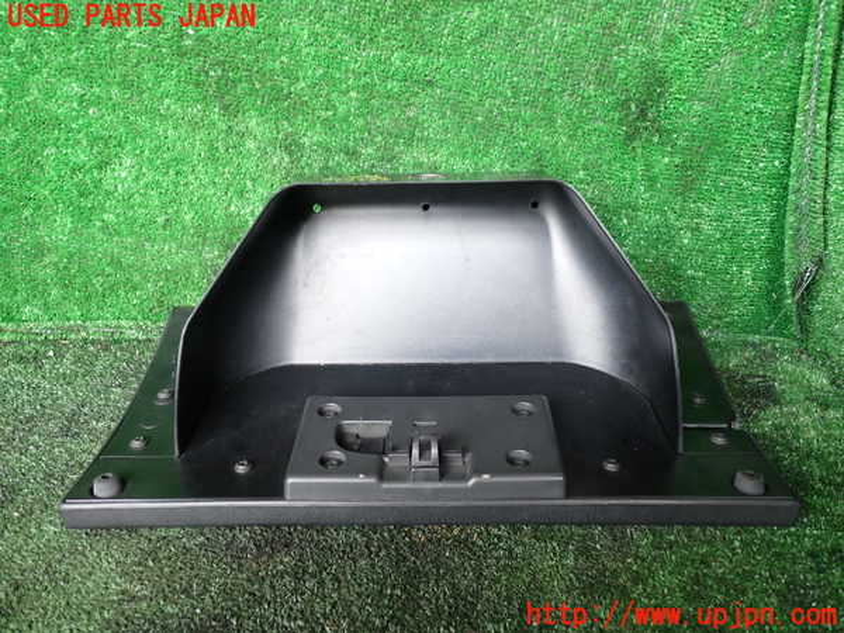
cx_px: 422
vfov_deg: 46.8
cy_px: 316
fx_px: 731
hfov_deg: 60.0
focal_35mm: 30
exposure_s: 1/50
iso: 200
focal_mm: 5.4
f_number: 2.3
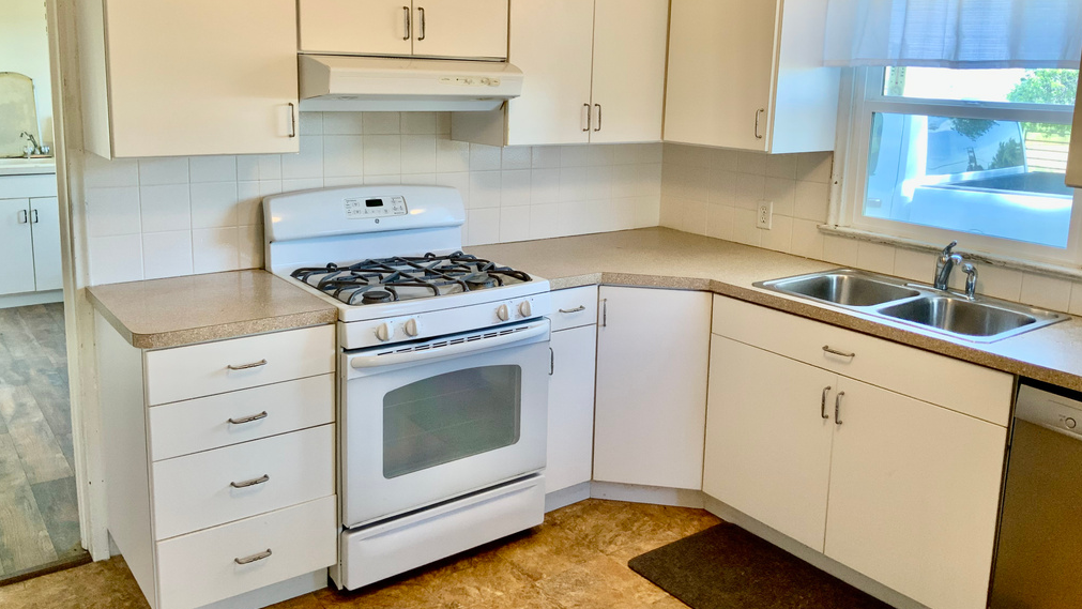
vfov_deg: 36.5
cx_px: 546
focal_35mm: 32
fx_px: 918
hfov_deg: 61.0
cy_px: 239
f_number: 1.8
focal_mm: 3
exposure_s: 1/60
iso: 50
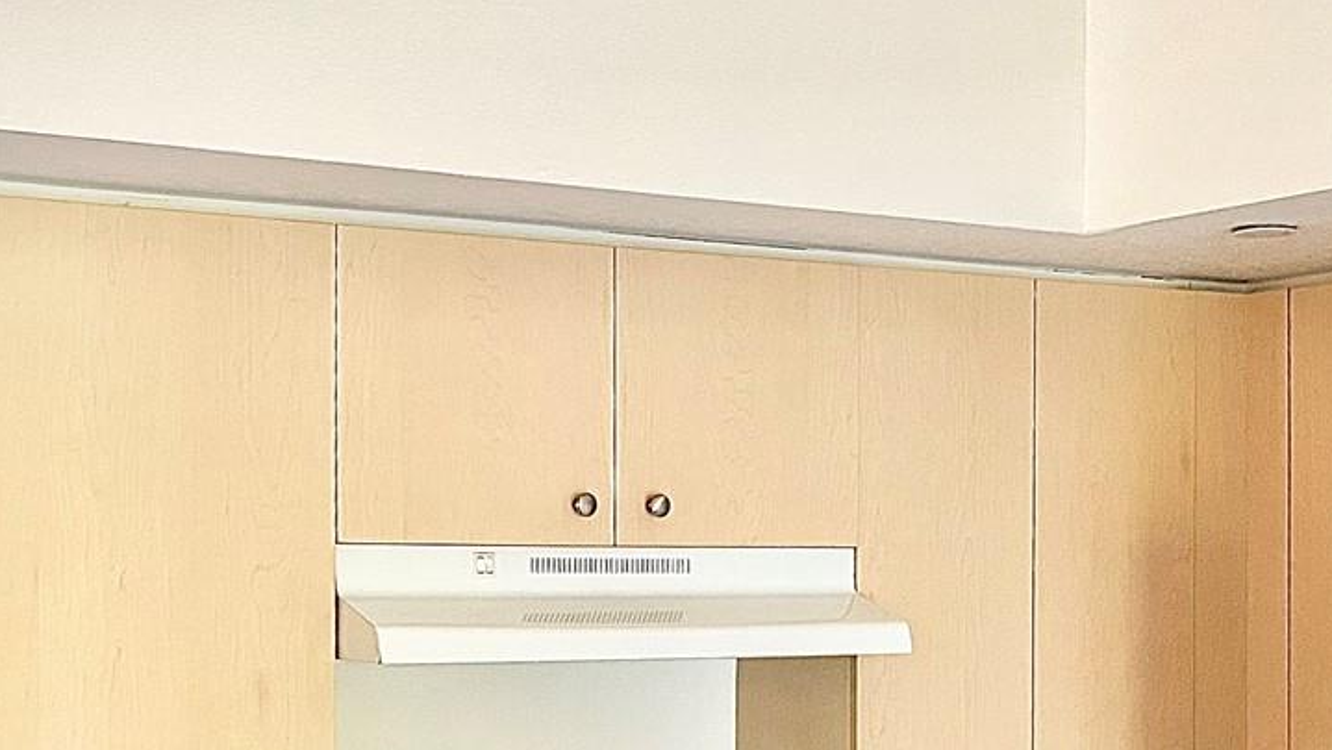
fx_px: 2226
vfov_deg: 17.8
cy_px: 989
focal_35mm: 63
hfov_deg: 33.3
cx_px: 734
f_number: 1.8
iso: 200
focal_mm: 4.25
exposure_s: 1/60
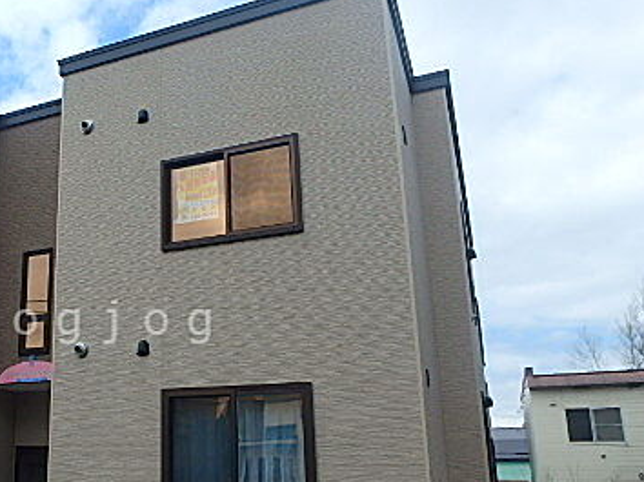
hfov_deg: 45.6
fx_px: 706
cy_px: 322
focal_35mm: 38
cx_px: 96
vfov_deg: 37.3
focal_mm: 3.7
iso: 125
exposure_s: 1/500
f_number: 6
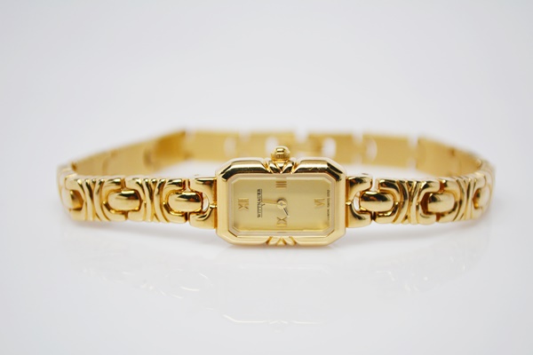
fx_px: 1066
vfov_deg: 18.9
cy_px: 178
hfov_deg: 28.1
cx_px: 266
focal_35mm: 72
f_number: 5.3
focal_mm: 48
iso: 400
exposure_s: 1/100
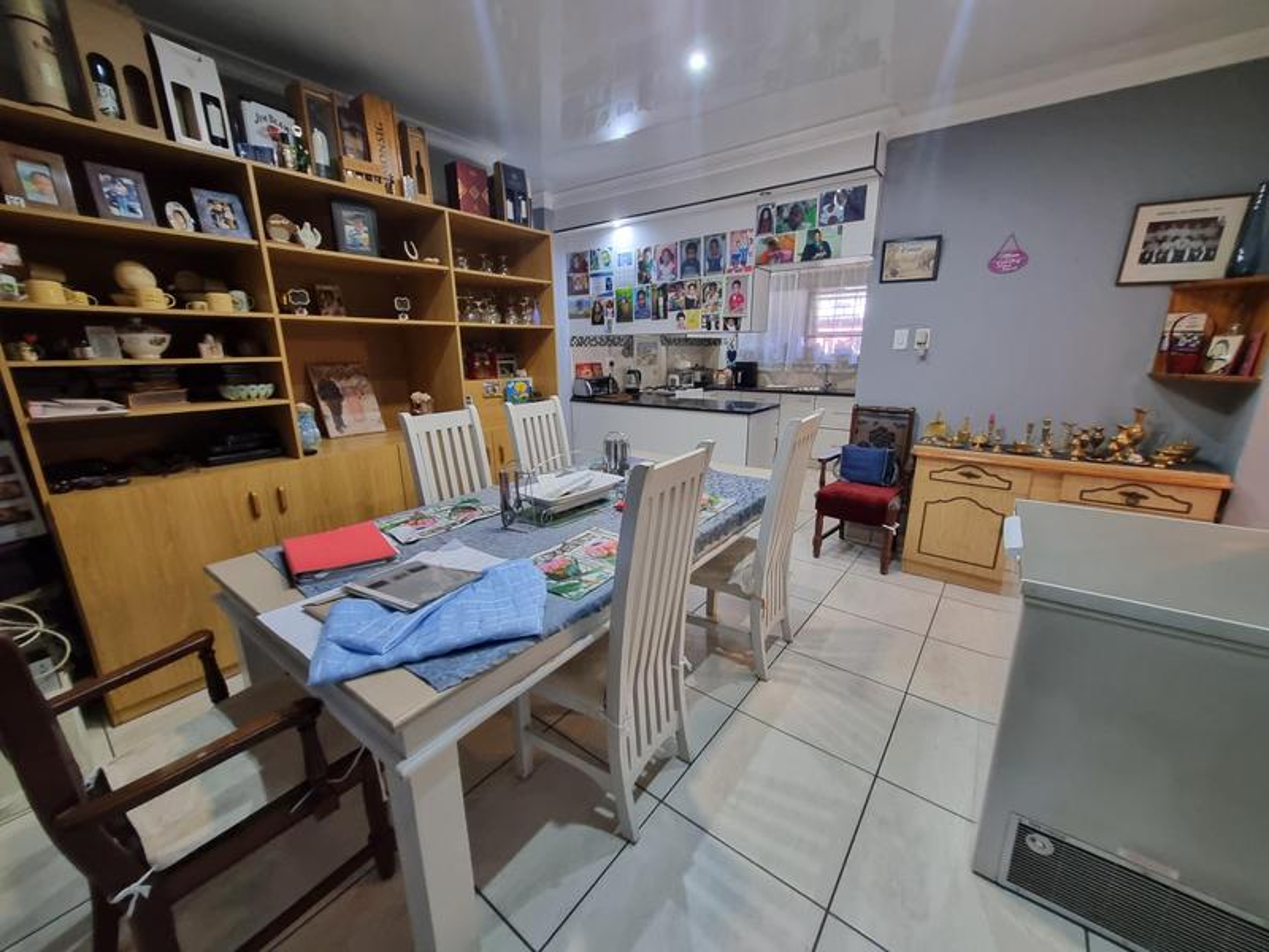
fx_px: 477
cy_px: 476
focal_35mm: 13
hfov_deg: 106.2
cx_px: 634
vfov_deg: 89.9
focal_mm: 1.74
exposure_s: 1/33
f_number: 2.2
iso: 320
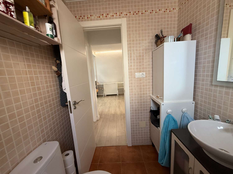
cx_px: 116
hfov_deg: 102.1
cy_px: 87
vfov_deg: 85.7
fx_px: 94
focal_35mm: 14
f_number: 2.2
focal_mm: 2.22
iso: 250
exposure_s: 1/100
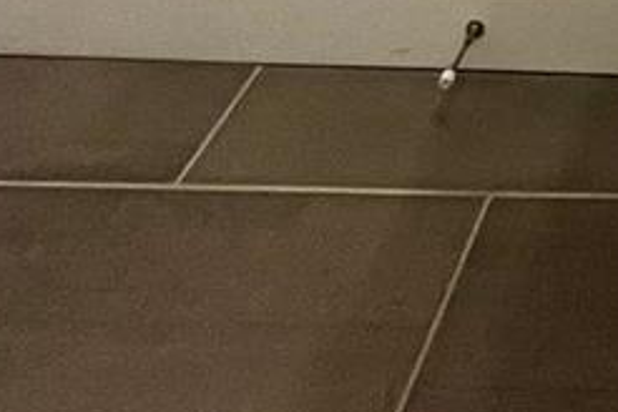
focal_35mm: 66
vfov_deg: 11.1
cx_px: 937
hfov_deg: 23.9
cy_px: -857
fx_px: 1133
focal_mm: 1.57
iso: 160
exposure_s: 1/120
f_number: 1.8
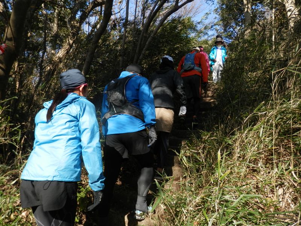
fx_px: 217
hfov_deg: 69.4
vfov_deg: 54.9
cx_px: 150
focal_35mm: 25
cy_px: 113
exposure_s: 1/320
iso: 80
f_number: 3
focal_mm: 4.5
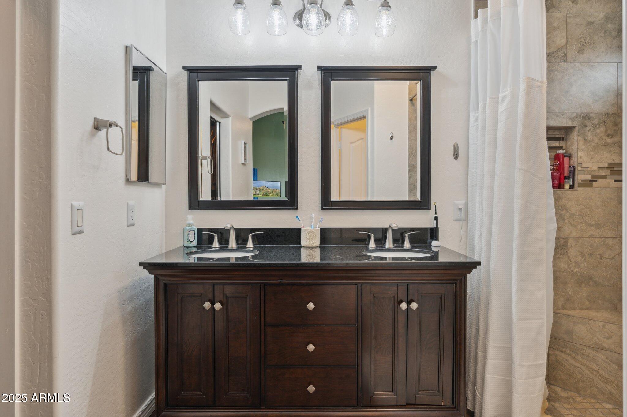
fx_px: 339
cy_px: 208
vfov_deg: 63.1
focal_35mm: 20
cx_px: 314
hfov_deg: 85.5
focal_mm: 19.5
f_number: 8
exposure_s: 1/40
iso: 320
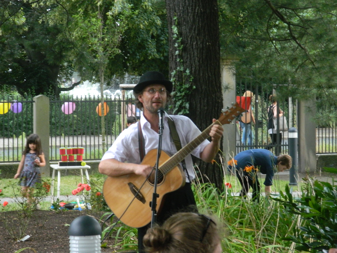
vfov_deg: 11.5
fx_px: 1256
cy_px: 126
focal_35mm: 129
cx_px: 168
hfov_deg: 15.3
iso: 400
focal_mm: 23.2
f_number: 4.7
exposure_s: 1/40
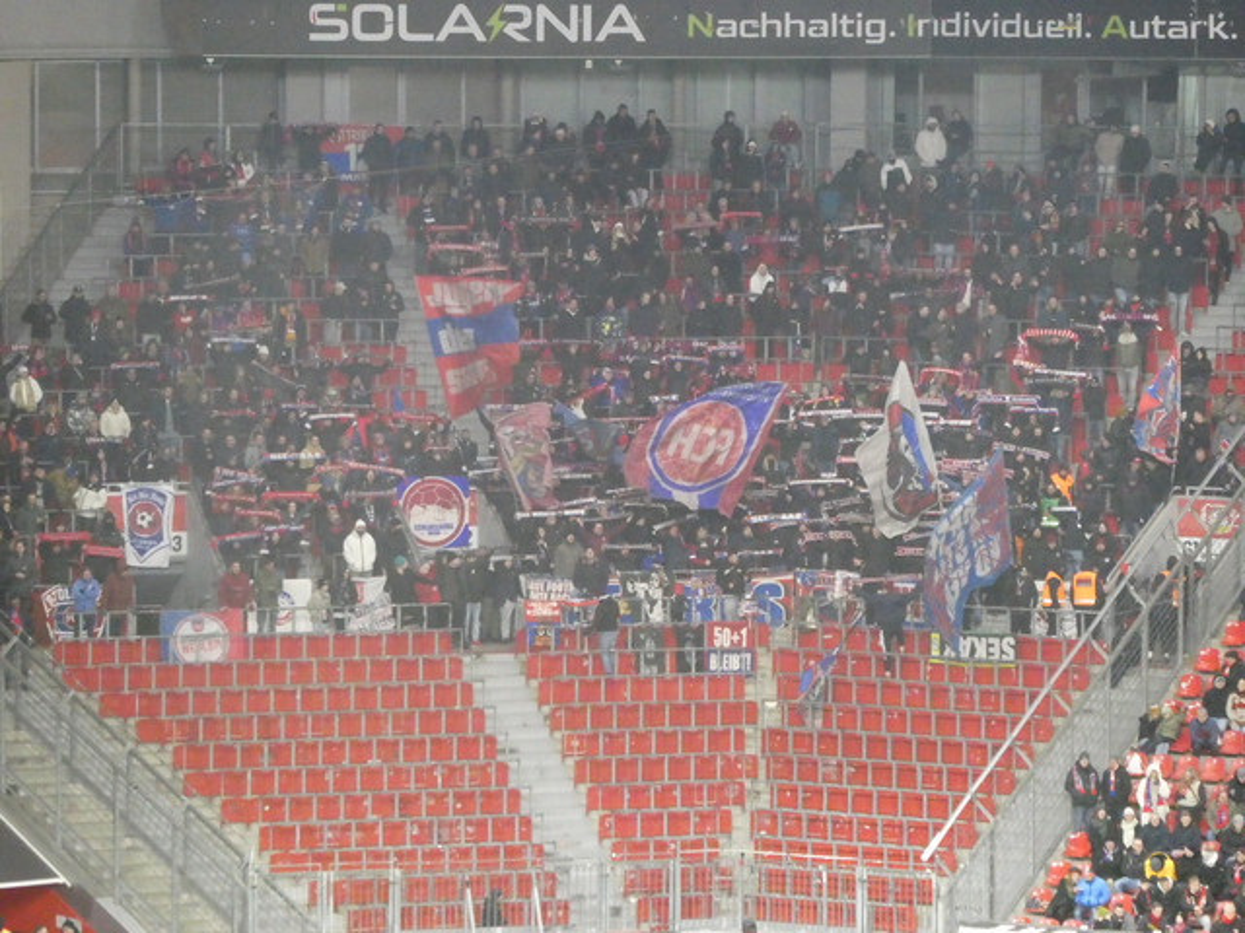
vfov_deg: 7.4
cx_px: 622
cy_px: 466
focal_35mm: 200
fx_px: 7193
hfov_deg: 9.9
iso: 2500
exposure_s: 1/125
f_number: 5.6
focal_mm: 35.8
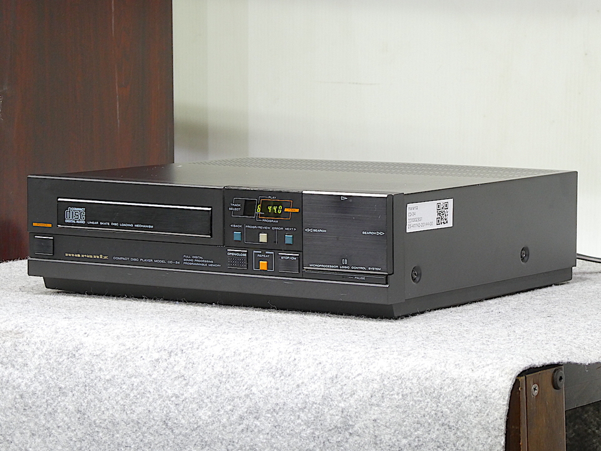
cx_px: 300
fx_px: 2483
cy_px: 226
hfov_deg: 13.8
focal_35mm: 143
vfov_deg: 10.4
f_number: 5.4
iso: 200
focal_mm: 25.6
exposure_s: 1/5
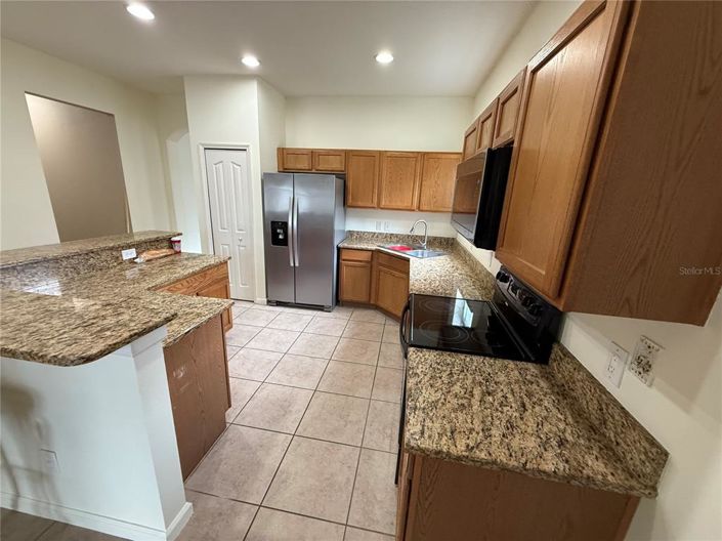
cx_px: 361
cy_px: 270
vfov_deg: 85.6
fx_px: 292
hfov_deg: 102.1
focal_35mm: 14
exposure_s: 1/60
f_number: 2.2
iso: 320
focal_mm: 2.22
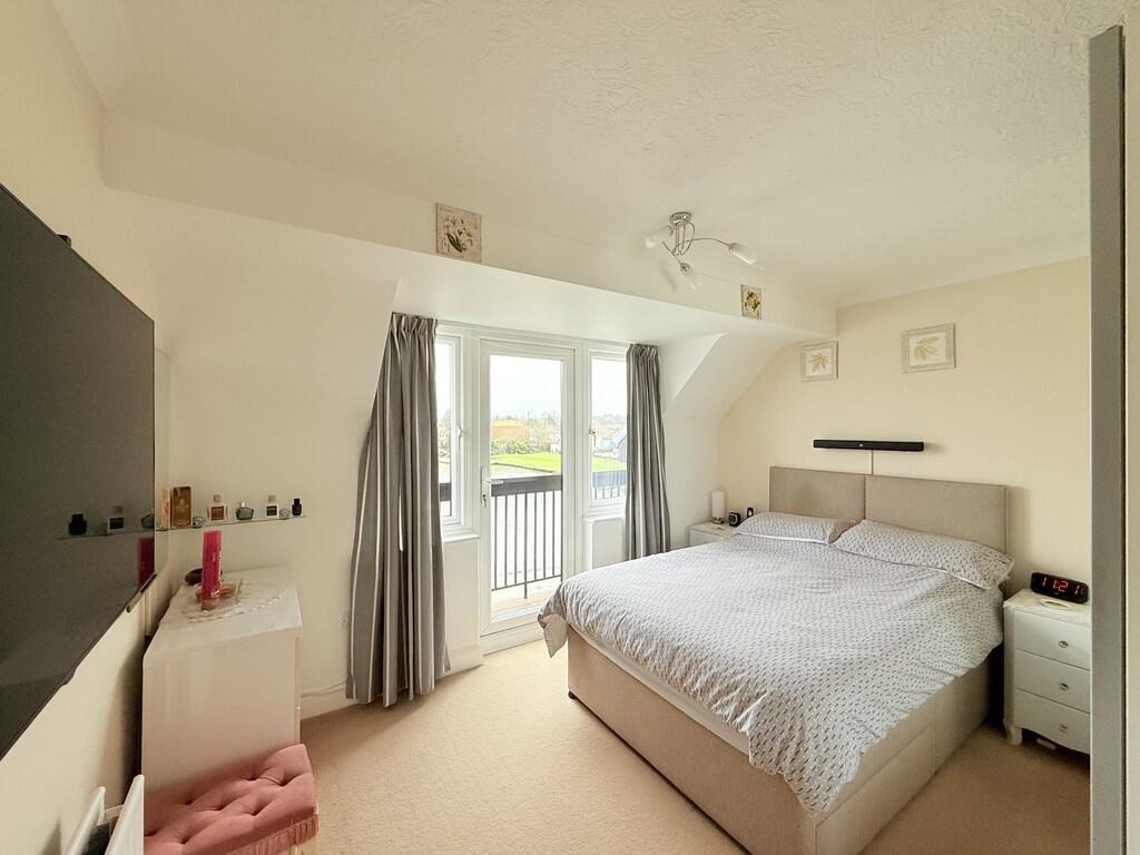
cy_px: 428
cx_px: 570
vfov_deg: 85.7
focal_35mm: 14
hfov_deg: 102.1
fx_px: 461
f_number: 2.2
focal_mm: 2.22
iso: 64
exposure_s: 1/100
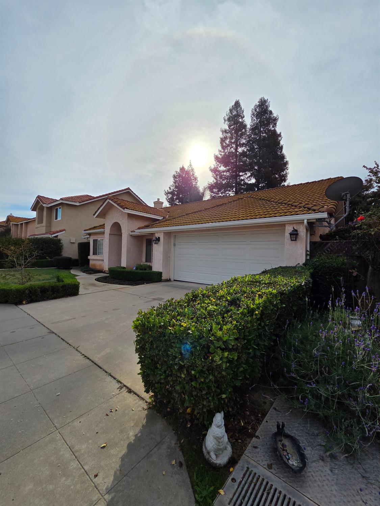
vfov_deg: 106.2
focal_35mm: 13
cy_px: 253
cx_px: 190
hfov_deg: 89.9
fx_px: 190
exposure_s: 1/3569
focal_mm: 2.2
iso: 50
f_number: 2.2
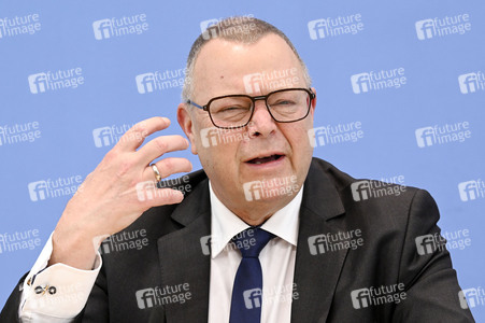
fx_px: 1750
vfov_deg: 10.5
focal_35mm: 130
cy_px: 162
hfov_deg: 15.8
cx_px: 242
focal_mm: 130
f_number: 7.1
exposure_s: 1/500
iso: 5000
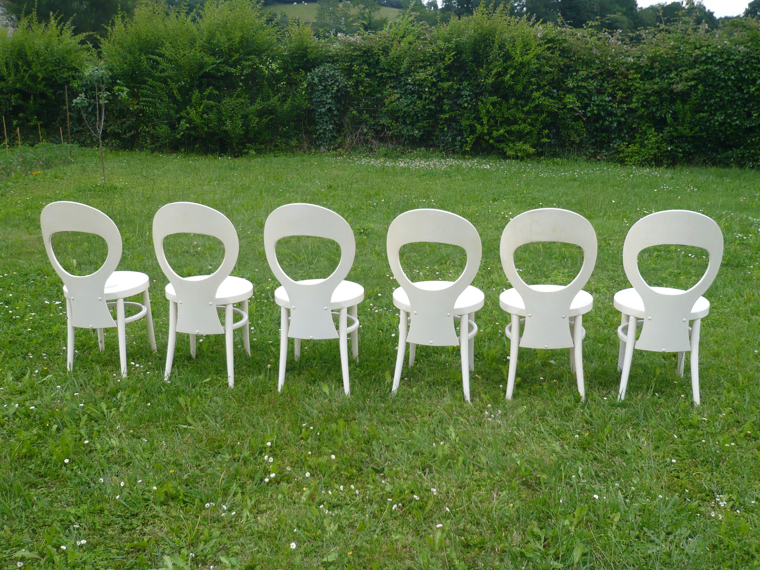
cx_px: 380
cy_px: 285
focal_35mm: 40
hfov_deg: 46.8
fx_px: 878
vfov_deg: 36.0
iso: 100
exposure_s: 1/250
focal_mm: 6.6
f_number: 3.3
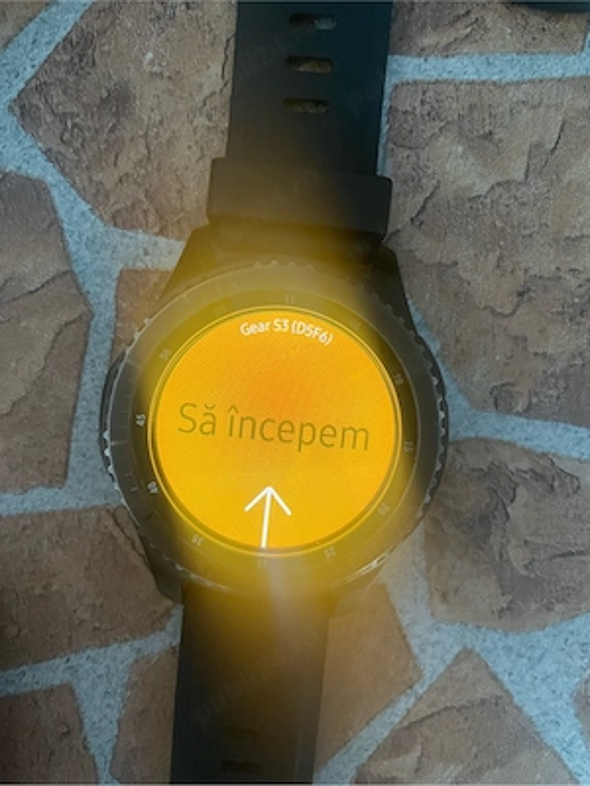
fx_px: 591
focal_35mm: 26
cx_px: 295
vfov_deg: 67.3
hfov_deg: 53.1
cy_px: 393
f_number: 1.6
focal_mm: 4.2
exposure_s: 1/60
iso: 320
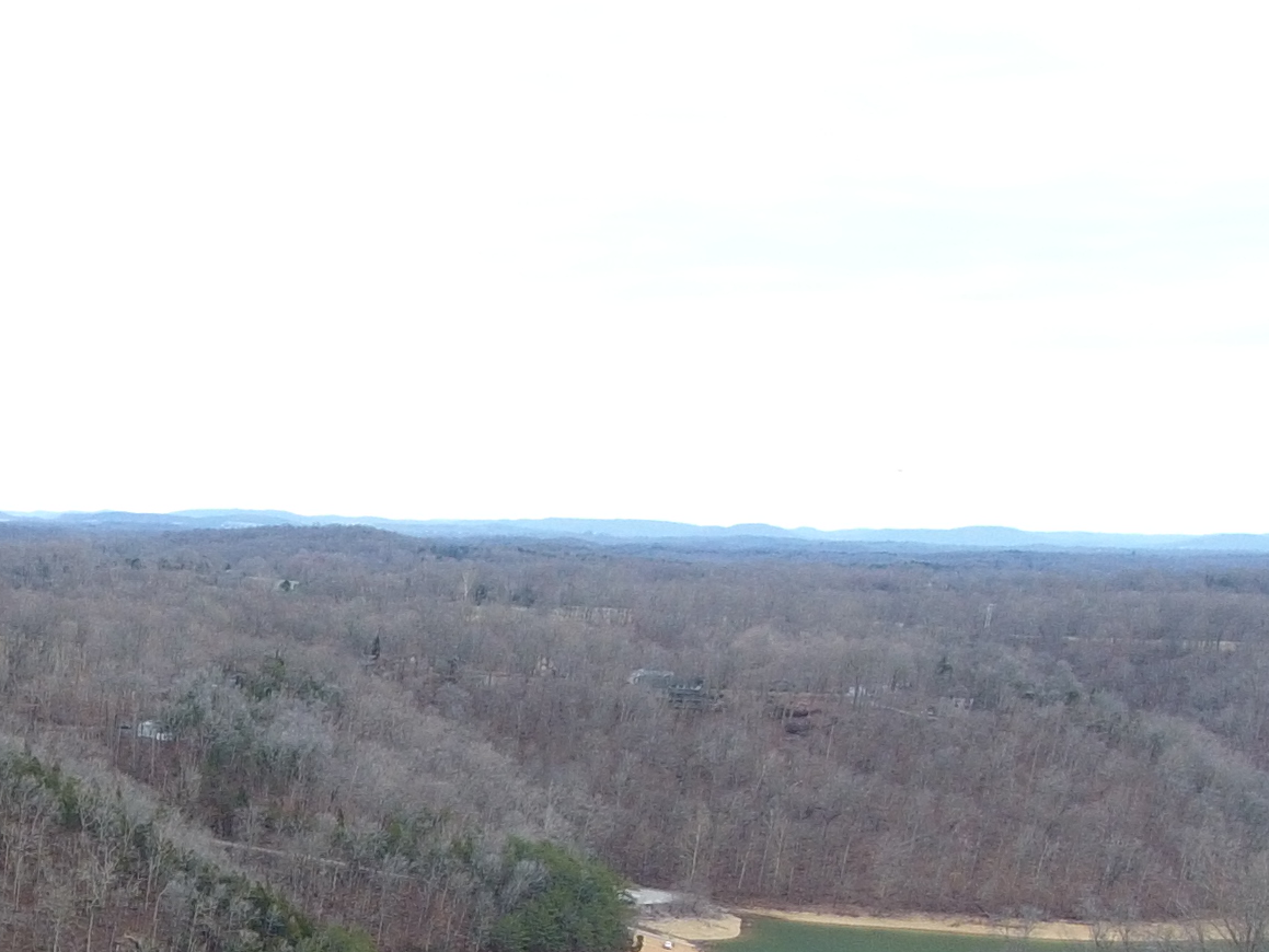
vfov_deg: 19.1
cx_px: -367
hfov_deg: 24.6
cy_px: 1367
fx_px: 2530
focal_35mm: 69
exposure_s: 1/100
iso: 103
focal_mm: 3.61
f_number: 2.8
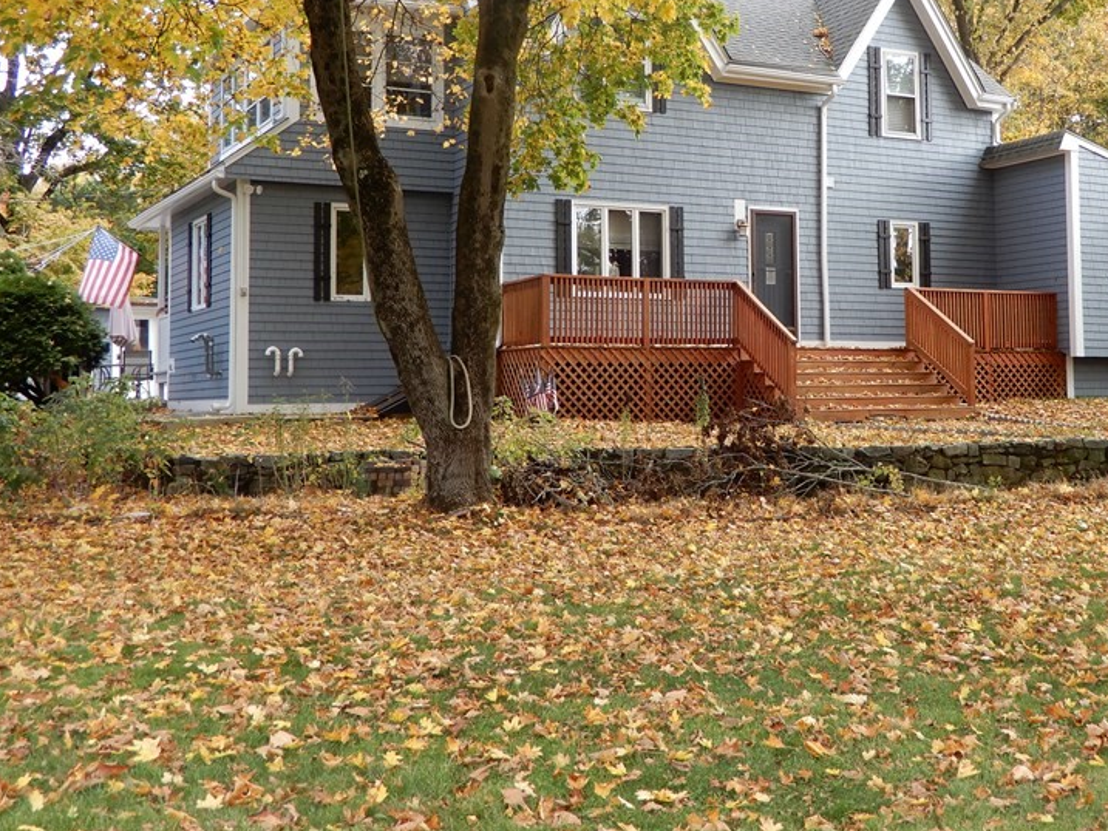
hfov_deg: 37.7
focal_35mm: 50
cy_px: 297
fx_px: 1601
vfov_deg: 29.0
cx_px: 754
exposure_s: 1/100
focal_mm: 6.2
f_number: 4
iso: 80
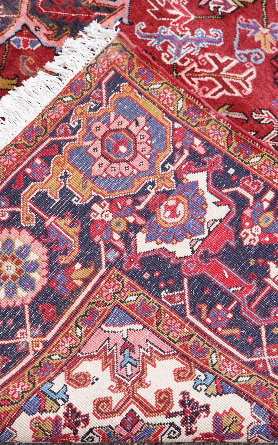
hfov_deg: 20.3
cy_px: 255
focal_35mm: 64
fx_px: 776
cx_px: 118
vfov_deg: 31.9
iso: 200
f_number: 5
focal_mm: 36
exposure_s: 1/80
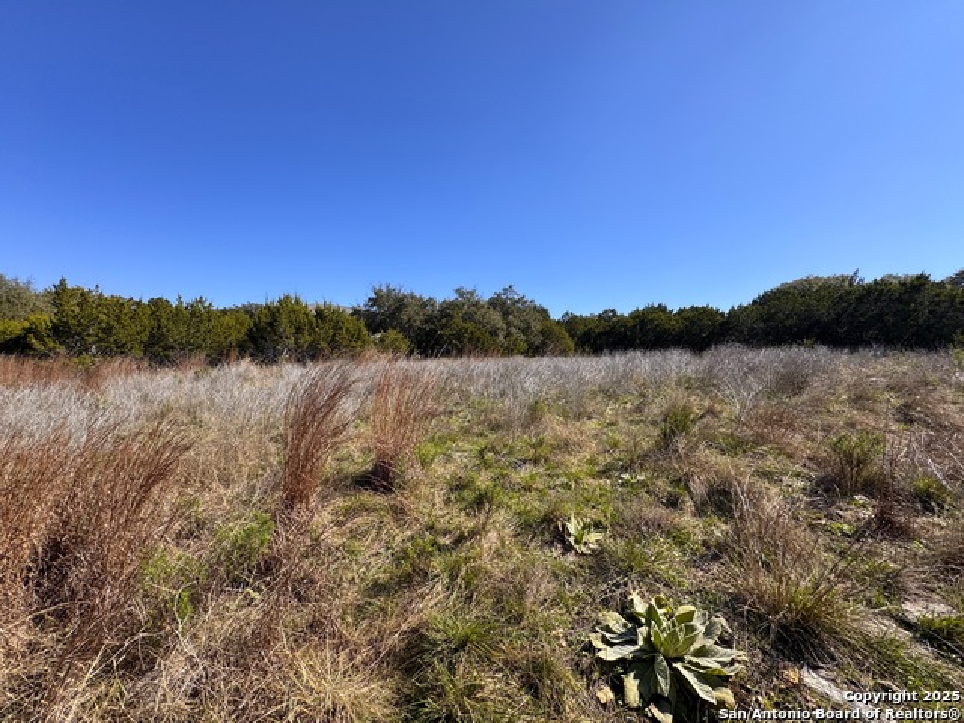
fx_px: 390
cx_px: 482
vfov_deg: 85.7
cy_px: 362
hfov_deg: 102.1
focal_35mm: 14
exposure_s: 1/1506
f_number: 2.2
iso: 50
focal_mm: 2.22
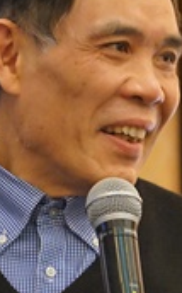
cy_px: 210
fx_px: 5813
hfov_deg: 1.8
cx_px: 109
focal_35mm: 730
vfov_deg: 2.9
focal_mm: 205
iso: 6400
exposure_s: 1/40
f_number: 6.3
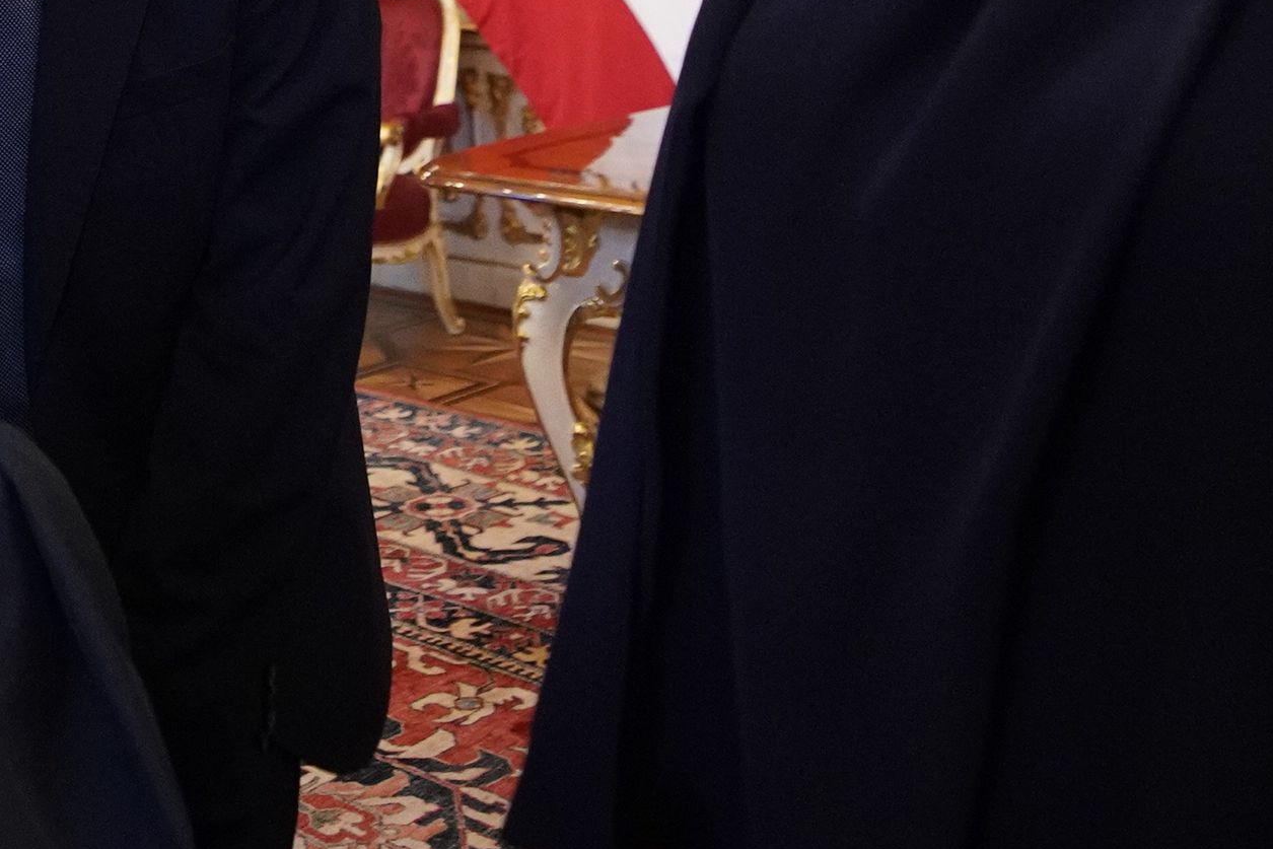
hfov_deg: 33.8
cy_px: -457
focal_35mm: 51
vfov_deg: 21.7
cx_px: -130
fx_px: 1803
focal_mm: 16
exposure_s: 1/320
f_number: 2.8
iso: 6400
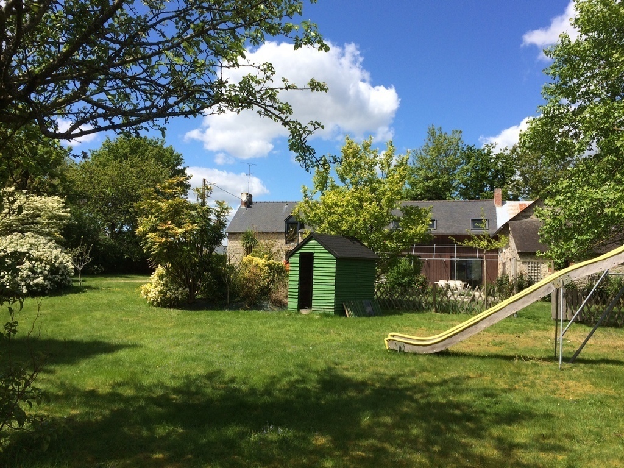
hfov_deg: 61.7
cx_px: 312
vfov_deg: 48.2
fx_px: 523
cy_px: 234
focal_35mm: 29
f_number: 2.2
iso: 32
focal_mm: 4.15
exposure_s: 1/2283
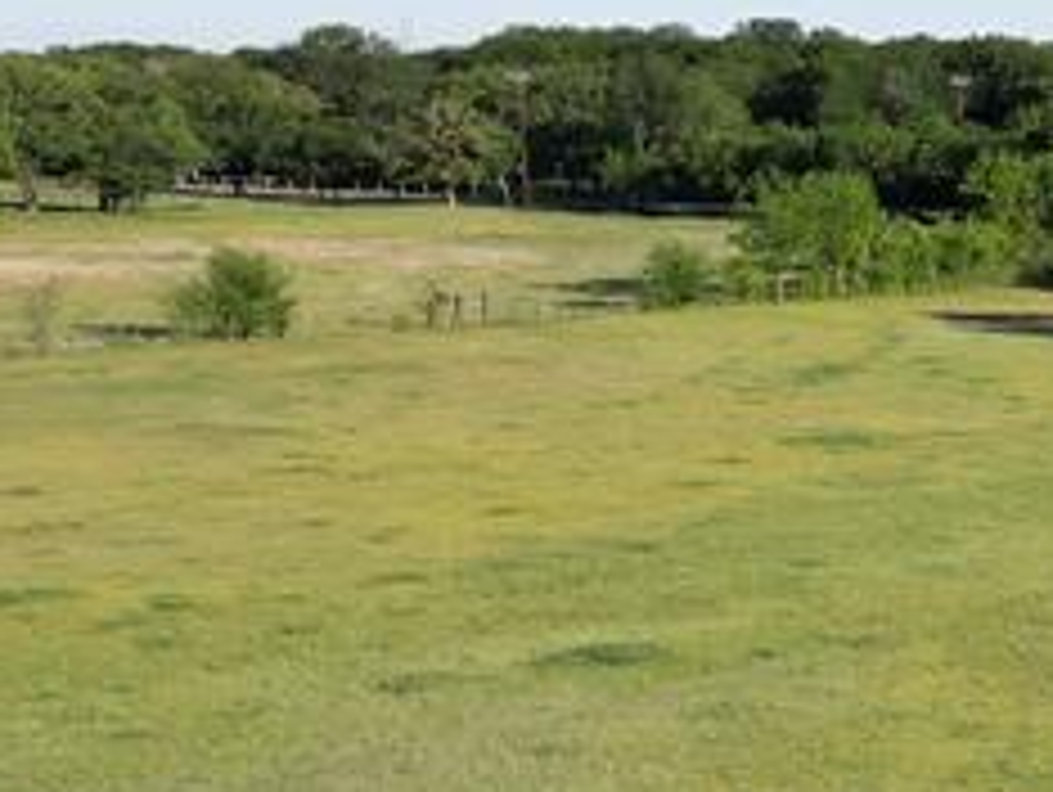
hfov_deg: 17.0
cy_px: 630
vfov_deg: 14.0
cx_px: 1544
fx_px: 3197
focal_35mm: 105
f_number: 1.7
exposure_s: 1/2500
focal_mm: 6.72
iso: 110
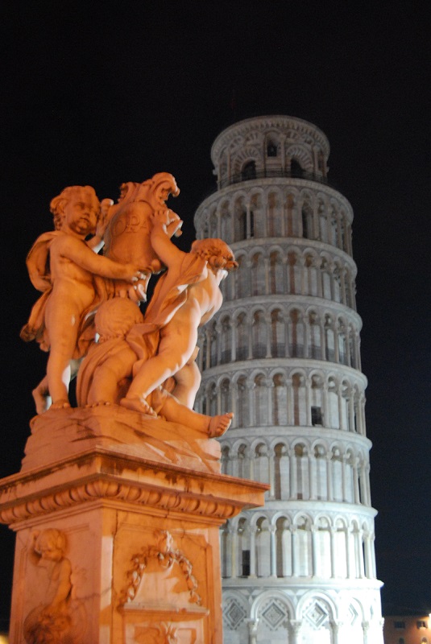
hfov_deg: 34.3
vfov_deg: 49.5
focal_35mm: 39
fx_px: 699
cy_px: 322
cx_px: 216
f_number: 4.2
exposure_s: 1/3
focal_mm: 26
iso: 1600
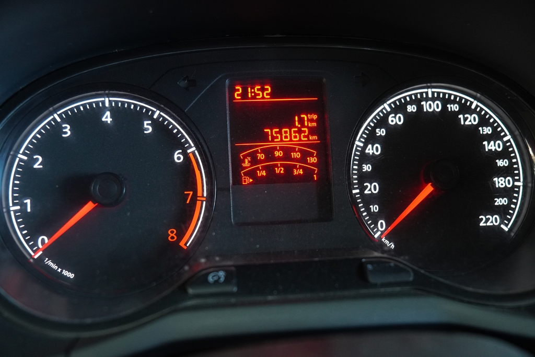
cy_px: 178
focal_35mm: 38
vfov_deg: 35.5
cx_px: 268
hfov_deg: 51.3
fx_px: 557
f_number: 2.8
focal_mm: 25
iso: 1600
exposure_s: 1/60
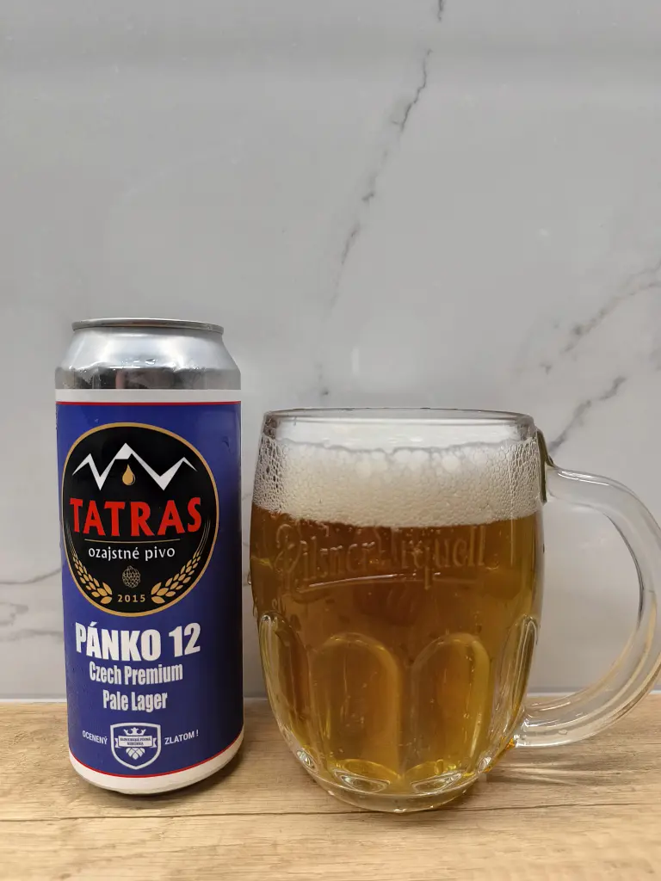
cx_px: 330
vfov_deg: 73.9
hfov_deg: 58.9
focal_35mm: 23
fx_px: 586
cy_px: 440
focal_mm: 6.14
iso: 640
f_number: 1.65
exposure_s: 1/50
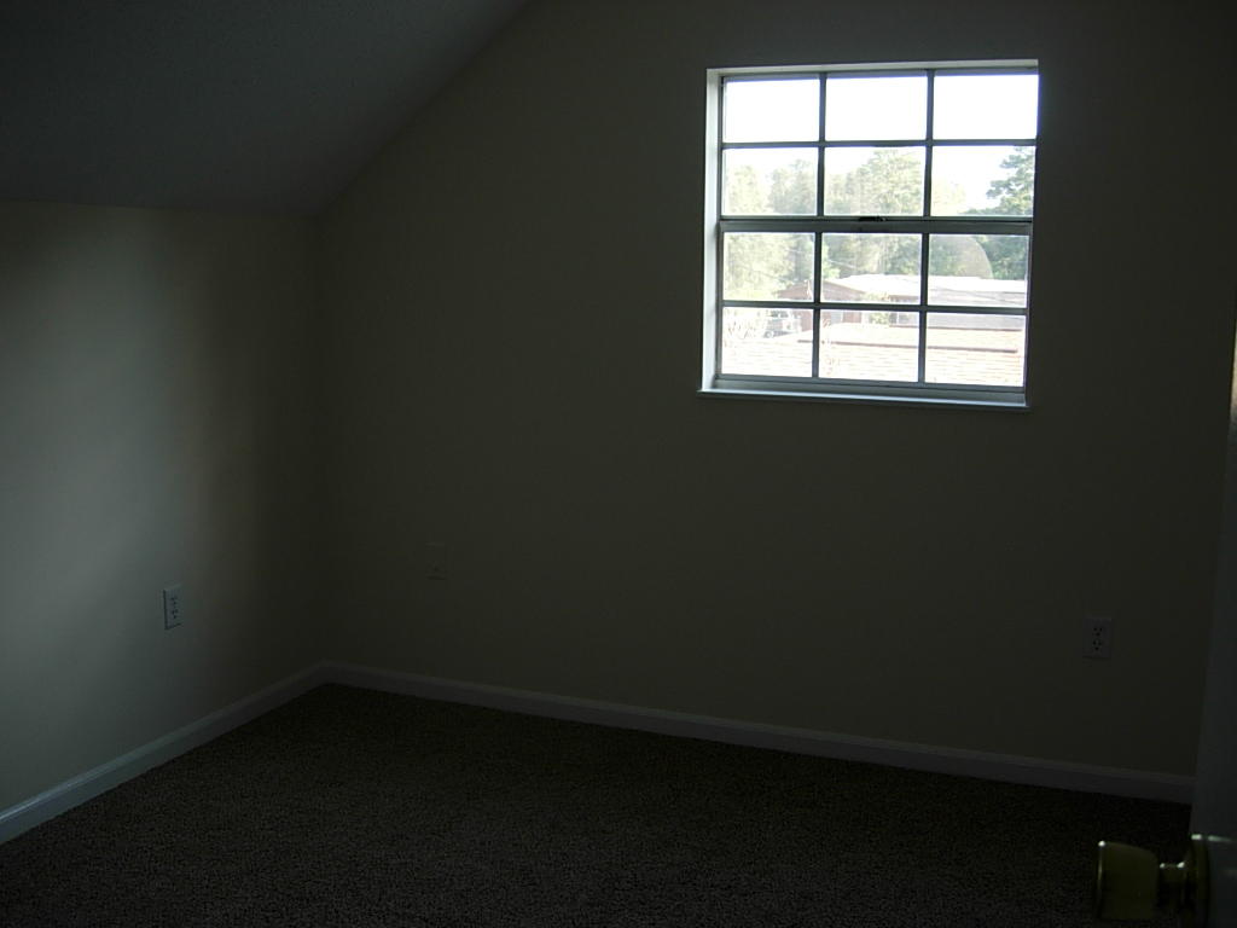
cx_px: 618
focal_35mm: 36
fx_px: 1286
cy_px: 464
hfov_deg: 51.4
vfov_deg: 39.7
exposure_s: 1/55.3
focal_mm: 7.5
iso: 50
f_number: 2.7
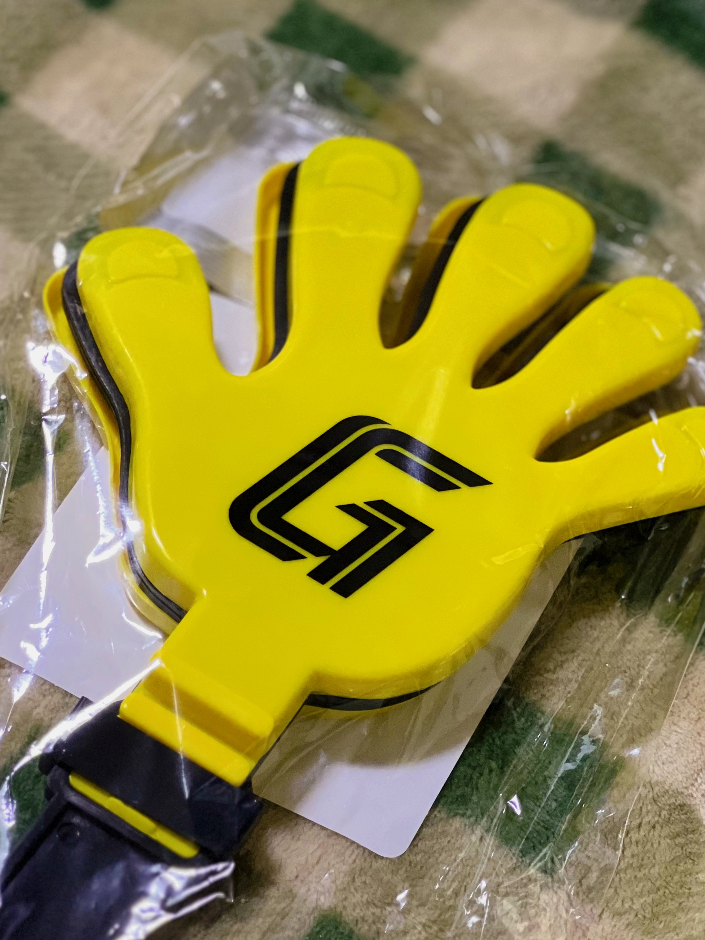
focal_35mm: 118
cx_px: 301
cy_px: 612
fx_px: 3205
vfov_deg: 16.7
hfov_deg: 12.6
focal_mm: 9
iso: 400
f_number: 2.8
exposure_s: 1/35
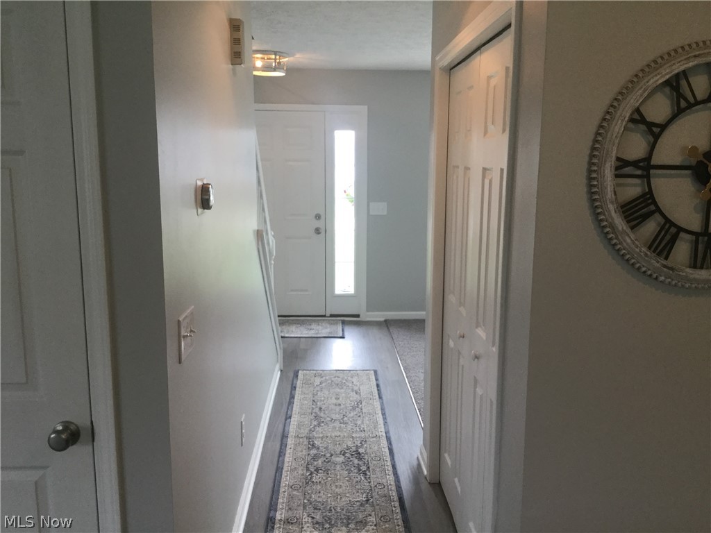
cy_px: 266
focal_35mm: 31
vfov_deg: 45.4
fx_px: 637
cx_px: 356
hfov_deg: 58.4
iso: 32
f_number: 2.4
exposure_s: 1/30
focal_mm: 3.3
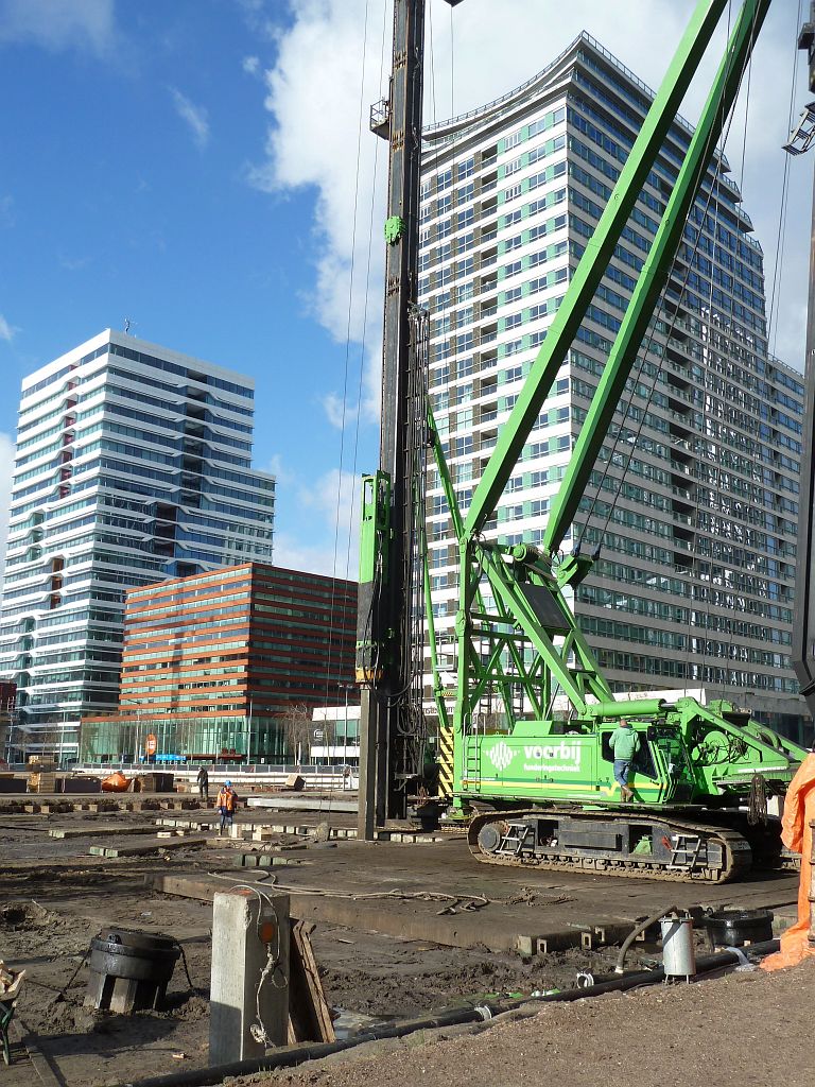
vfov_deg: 56.8
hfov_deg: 44.2
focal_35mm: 32
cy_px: 544
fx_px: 1005
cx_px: 408
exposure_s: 1/400
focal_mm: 5.3
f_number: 4
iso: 80
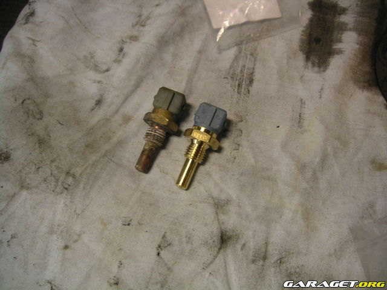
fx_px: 425
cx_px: 194
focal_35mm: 38
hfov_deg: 49.0
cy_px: 145
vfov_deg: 37.7
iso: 100
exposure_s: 1/20
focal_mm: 6
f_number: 2.8
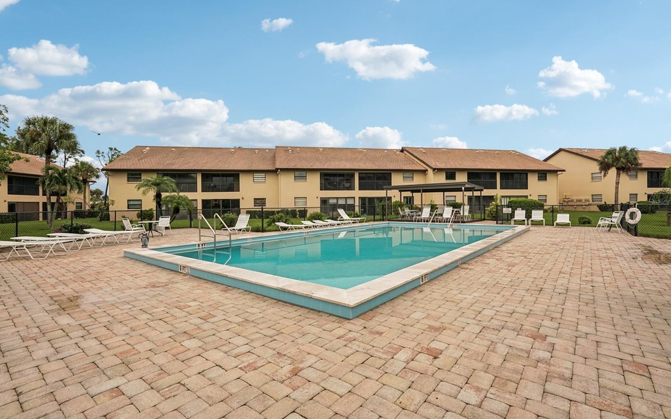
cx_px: 338
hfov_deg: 94.4
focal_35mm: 17
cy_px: 202
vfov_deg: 68.0
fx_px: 311
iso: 400
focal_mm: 16
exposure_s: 1/800
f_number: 8
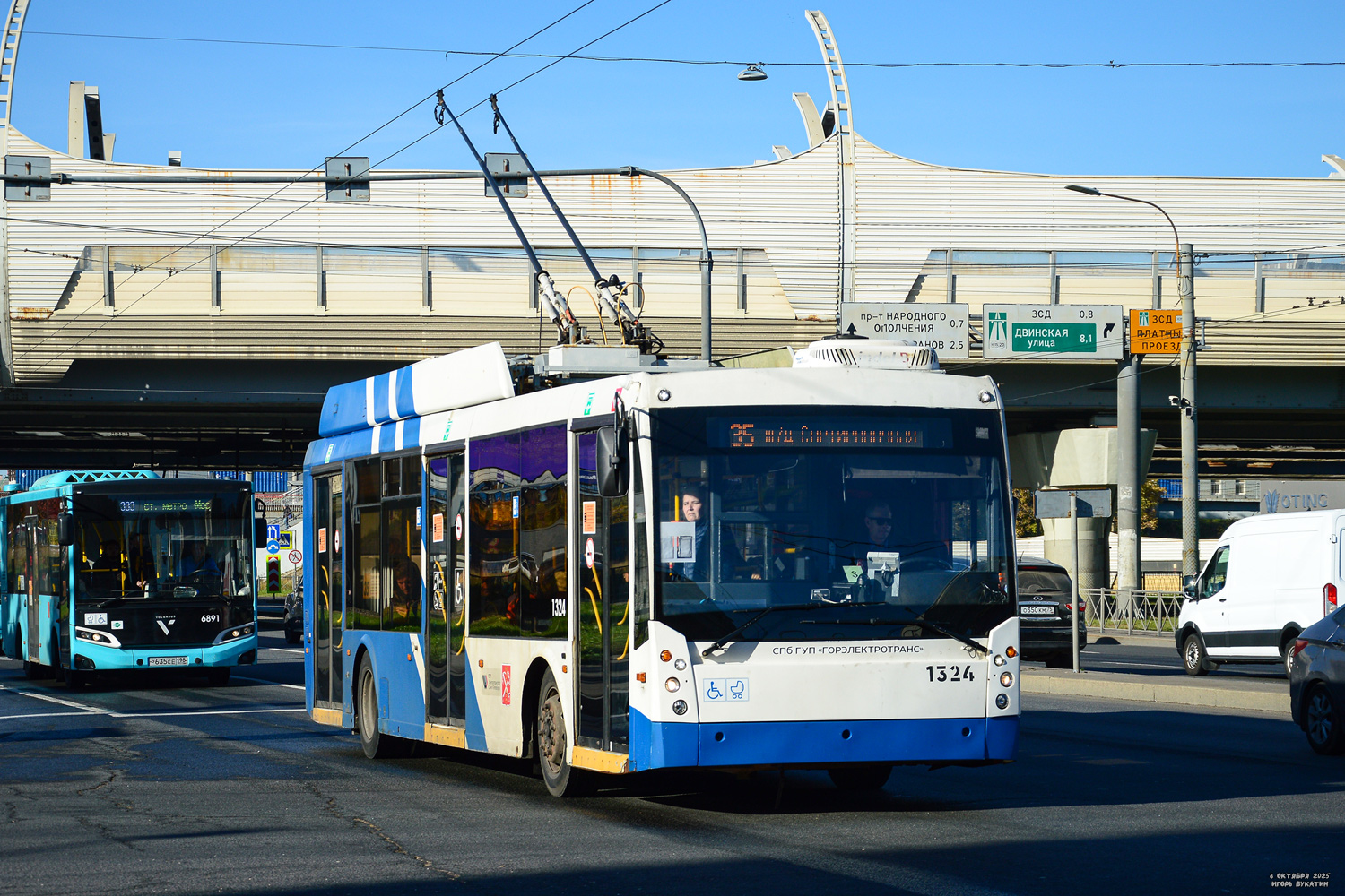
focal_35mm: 87
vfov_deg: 15.7
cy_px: 448
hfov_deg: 23.4
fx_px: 3250
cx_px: 672
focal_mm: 58
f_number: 6.3
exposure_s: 1/800
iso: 200
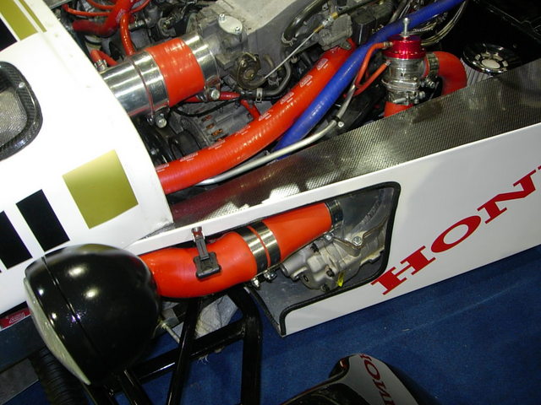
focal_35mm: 38
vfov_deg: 37.7
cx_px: 270
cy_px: 202
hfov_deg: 49.0
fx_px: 594
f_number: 2.8
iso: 79
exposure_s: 1/8.2
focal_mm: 7.8
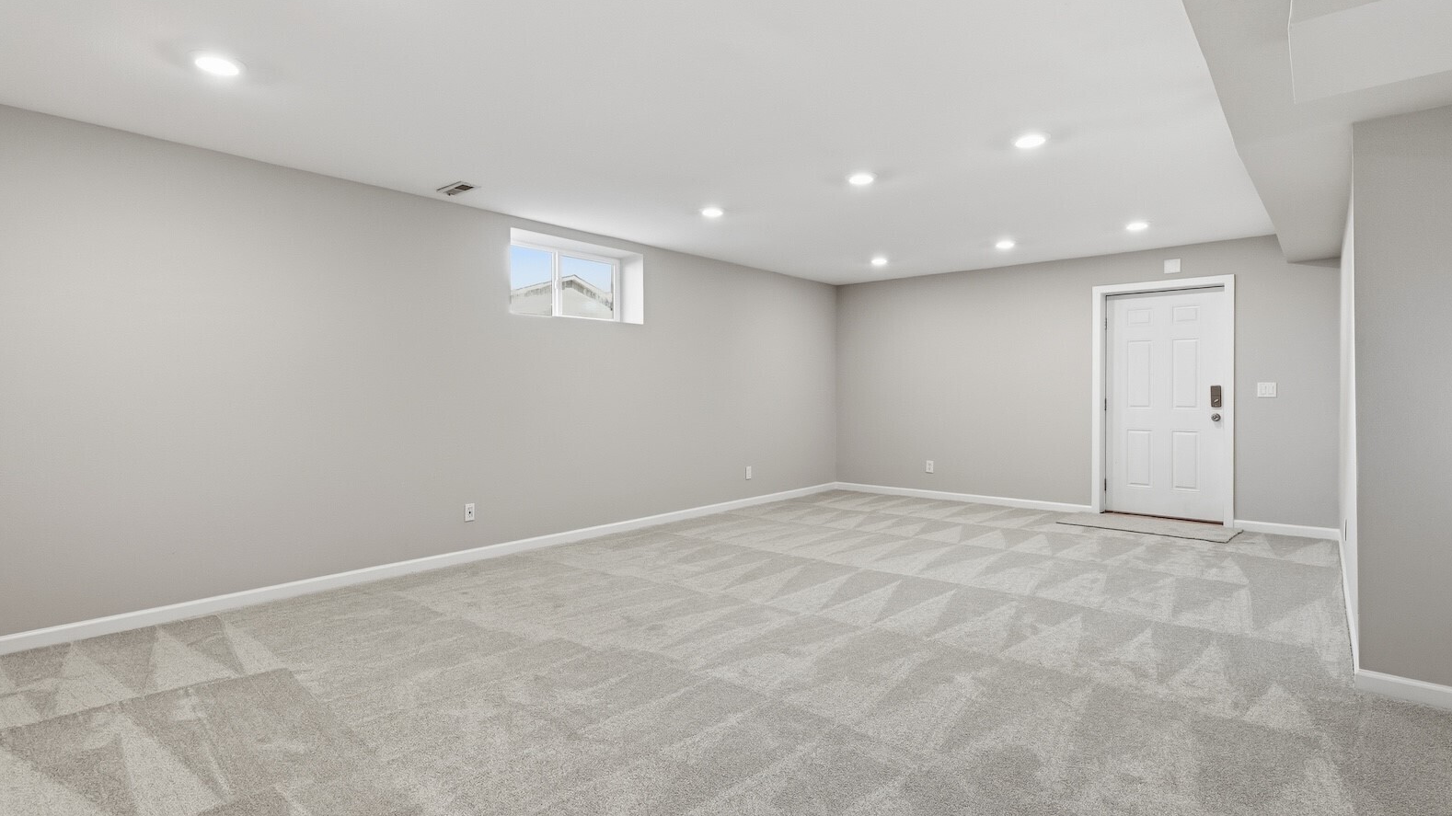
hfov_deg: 95.9
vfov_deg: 63.8
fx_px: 654
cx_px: 729
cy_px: 382
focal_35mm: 17
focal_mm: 16
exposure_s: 1/160
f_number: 7.1
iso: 1250
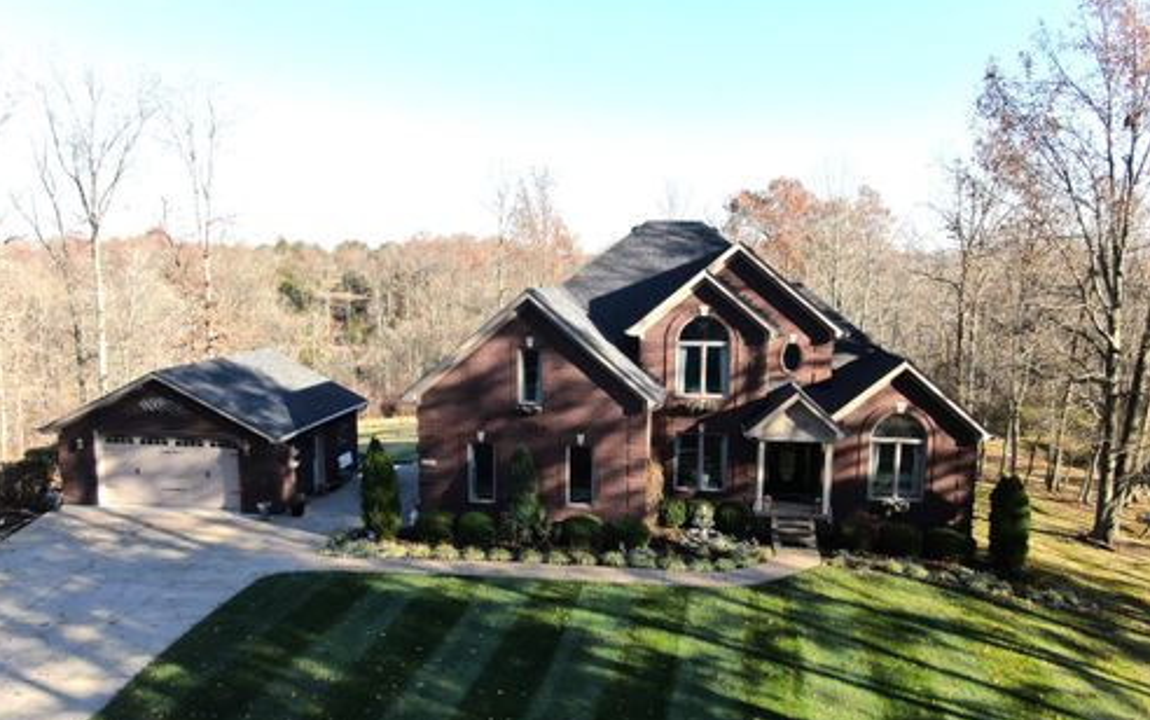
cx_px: 577
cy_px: 389
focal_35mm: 28
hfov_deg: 66.4
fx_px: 878
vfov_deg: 44.5
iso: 100
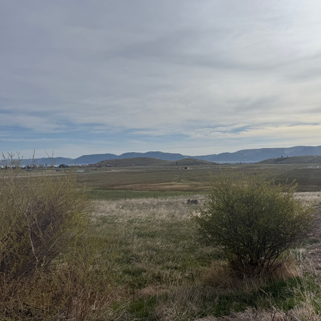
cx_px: 209
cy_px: 158
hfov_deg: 54.7
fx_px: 304
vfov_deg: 55.6
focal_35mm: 29
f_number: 1.78
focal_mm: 6.76
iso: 64
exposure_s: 1/14286
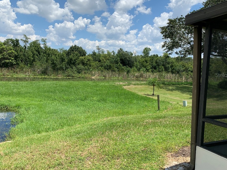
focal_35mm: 30
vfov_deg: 46.7
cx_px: 109
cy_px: 75
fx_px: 197
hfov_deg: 59.9
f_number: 1.8
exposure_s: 1/2915
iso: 25
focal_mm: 4.25
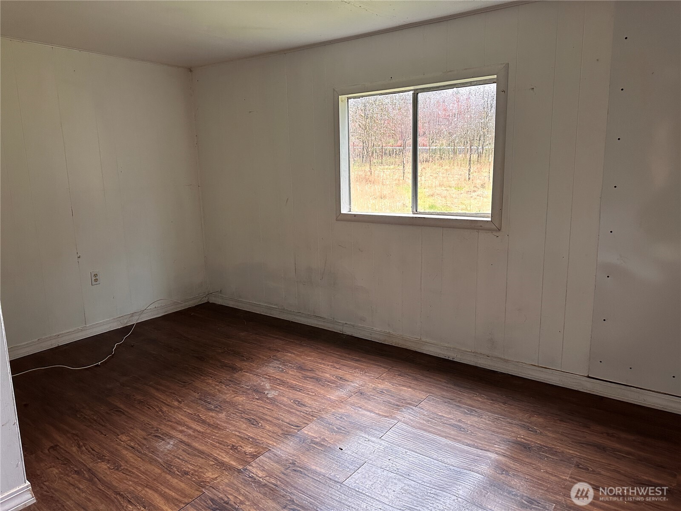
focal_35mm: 24
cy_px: 256
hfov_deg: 71.6
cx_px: 340
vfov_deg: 56.8
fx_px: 472
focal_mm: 6.86
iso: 400
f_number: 1.78
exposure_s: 1/60
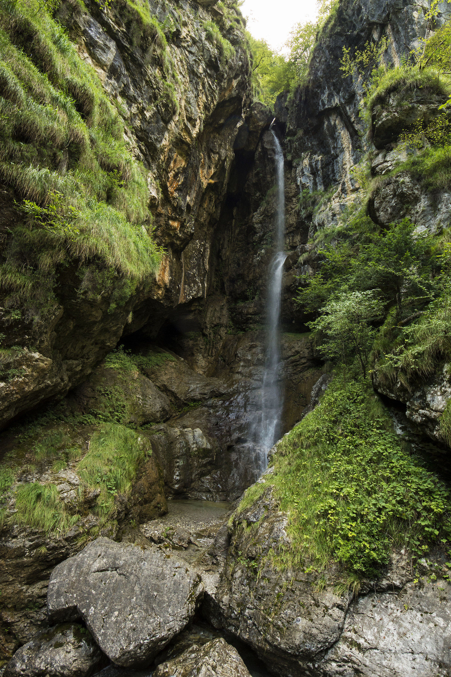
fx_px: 324
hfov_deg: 69.7
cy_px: 338
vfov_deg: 92.4
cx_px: 226
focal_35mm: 17
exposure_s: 1/80
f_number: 8
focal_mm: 11.5
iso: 640
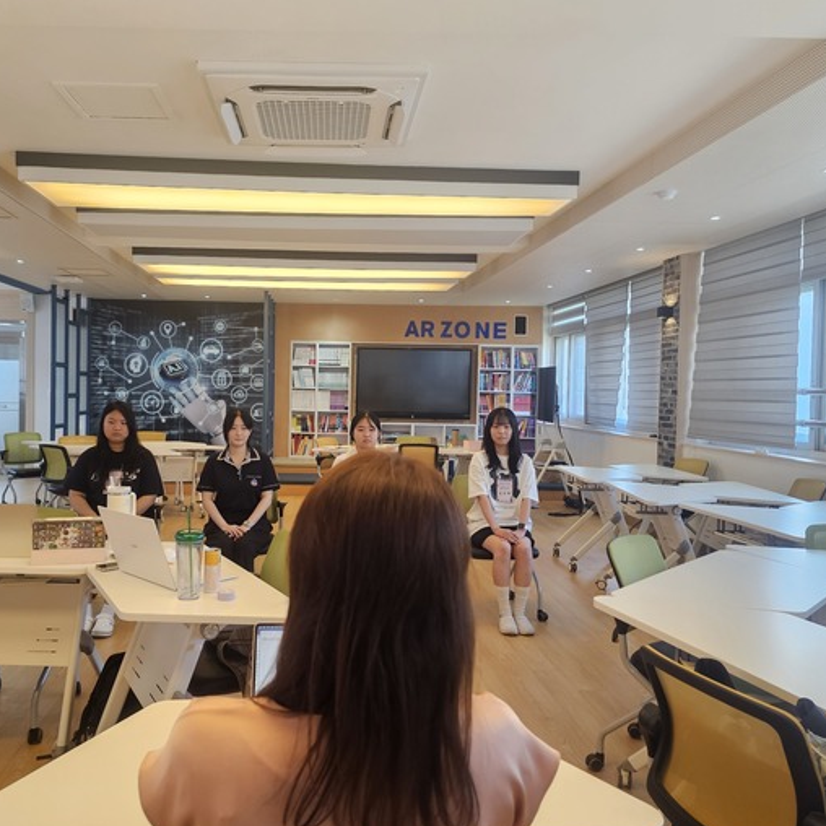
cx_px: 327
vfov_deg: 57.3
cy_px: 415
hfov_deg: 56.8
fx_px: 756
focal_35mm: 28
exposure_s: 1/120
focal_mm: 6.3
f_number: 1.7
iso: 160
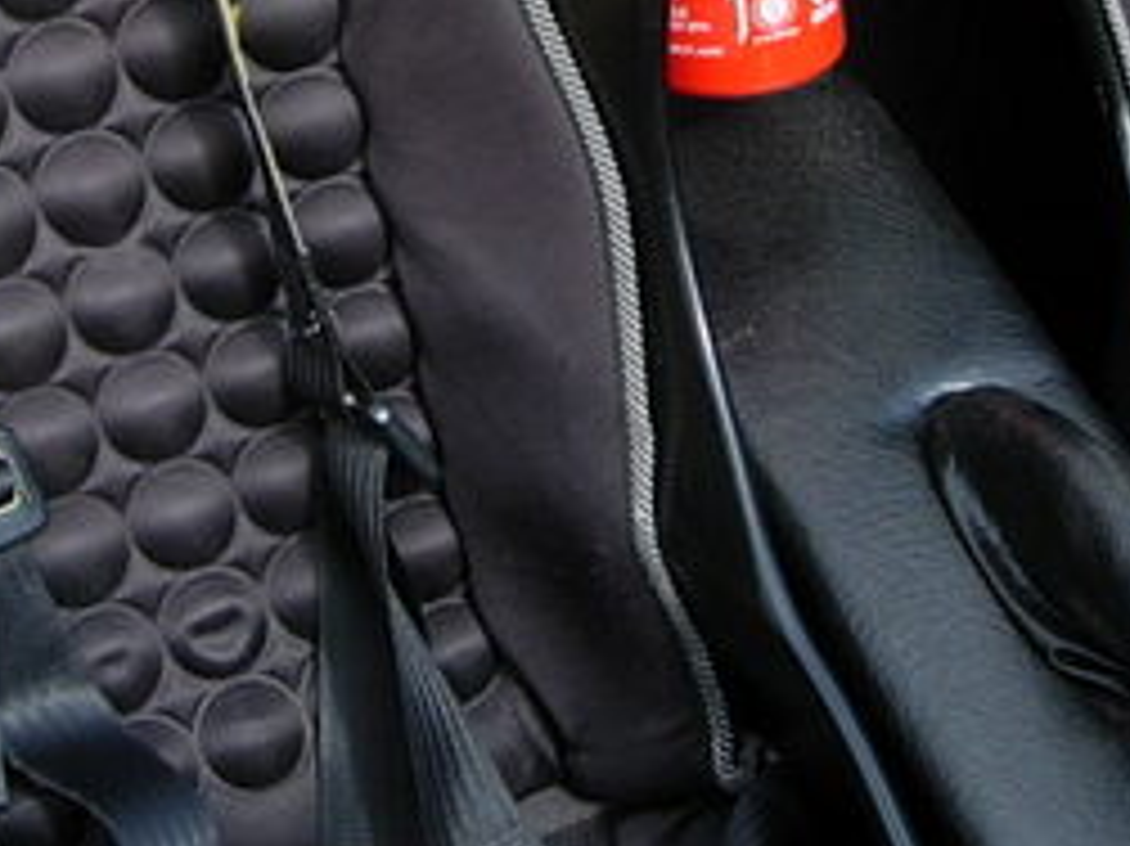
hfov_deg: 20.2
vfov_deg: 14.9
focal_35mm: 97
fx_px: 3165
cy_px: -50
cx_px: 518
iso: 64
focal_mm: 7.8
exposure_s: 1/430
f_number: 2.8
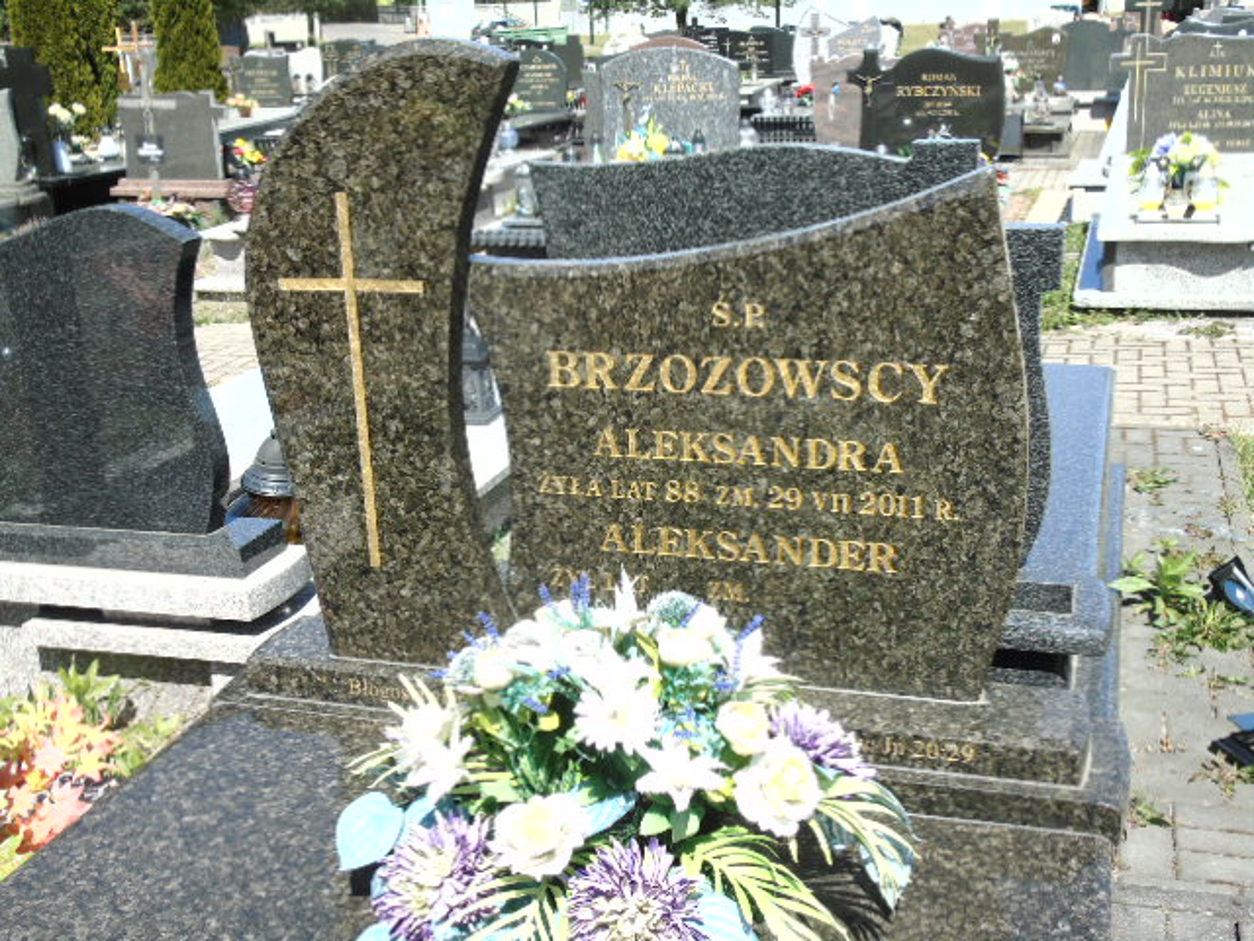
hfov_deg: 46.8
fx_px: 1449
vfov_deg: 36.0
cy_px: 470
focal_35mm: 40
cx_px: 627
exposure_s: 1/500
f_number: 3.9
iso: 80
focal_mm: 7.1
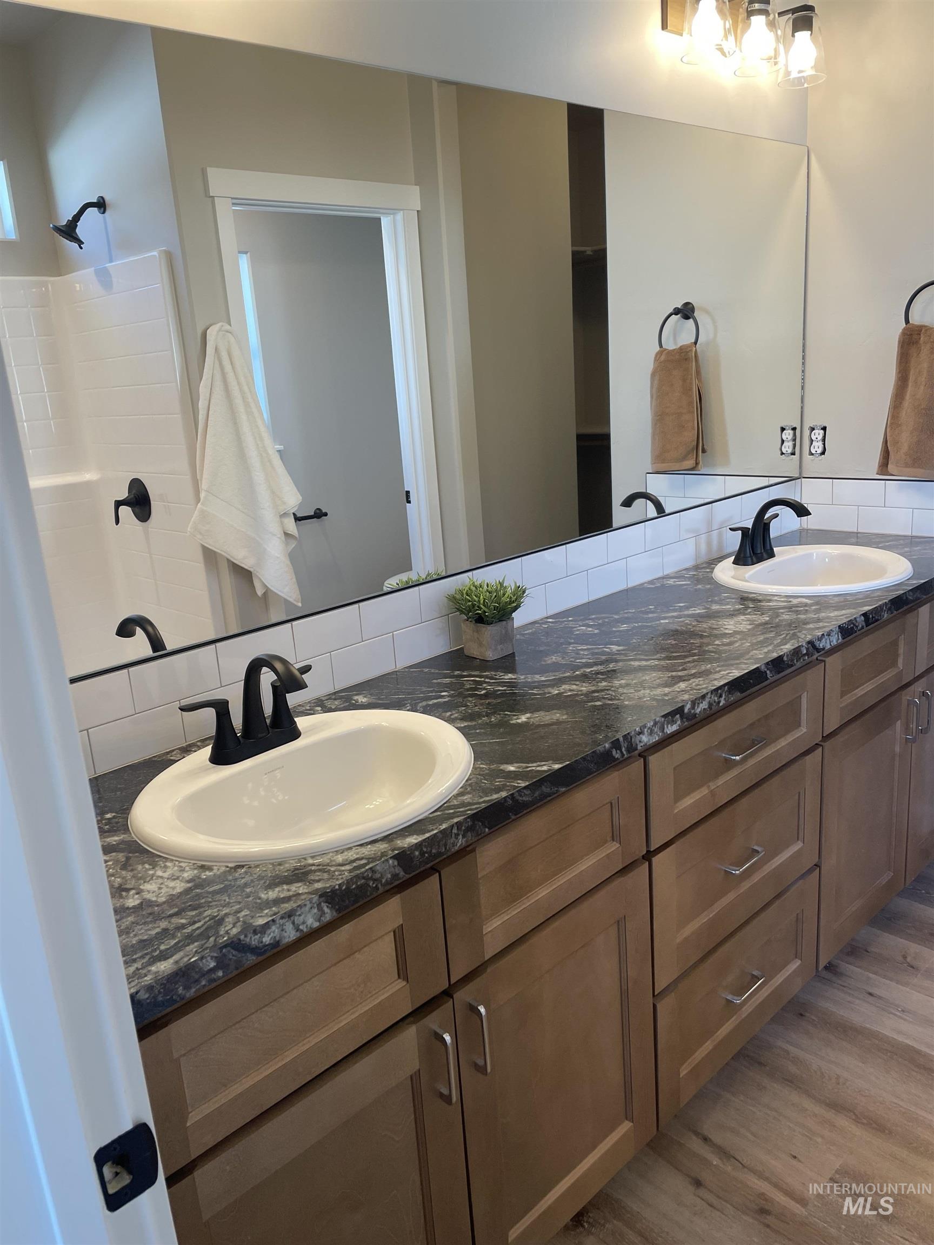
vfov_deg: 67.3
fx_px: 935
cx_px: 467
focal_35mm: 26
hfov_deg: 53.1
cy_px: 622
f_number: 1.6
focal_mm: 4.2
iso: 80
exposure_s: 1/120
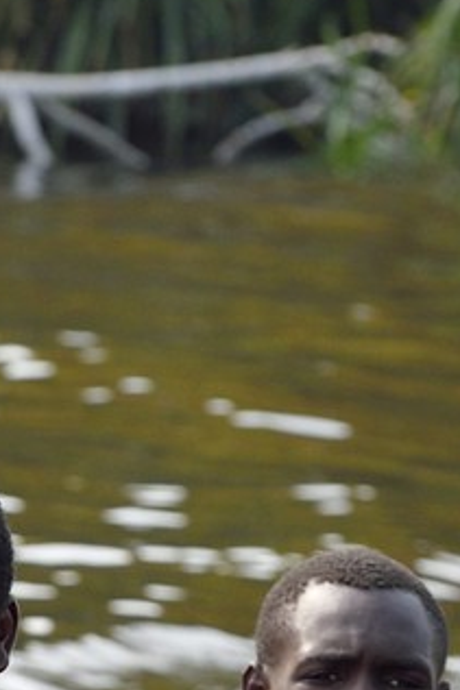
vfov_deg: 3.4
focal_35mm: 606
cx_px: -329
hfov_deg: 2.3
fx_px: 11627
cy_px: 1604
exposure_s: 1/1000
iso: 800
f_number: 7.1
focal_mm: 120
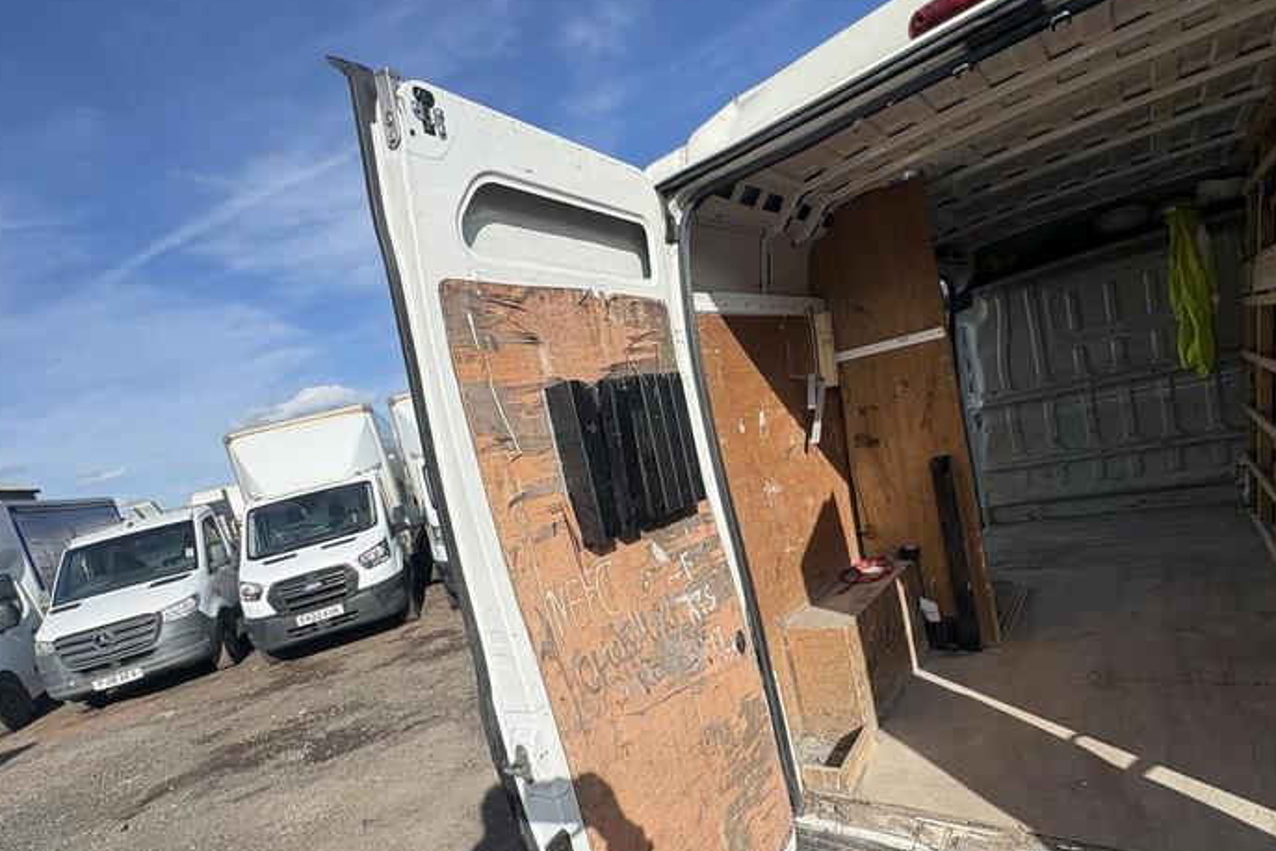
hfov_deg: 86.9
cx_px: 611
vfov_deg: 63.8
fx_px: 673
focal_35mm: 19
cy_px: 522
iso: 50
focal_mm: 2.22
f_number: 2.2
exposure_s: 1/1567
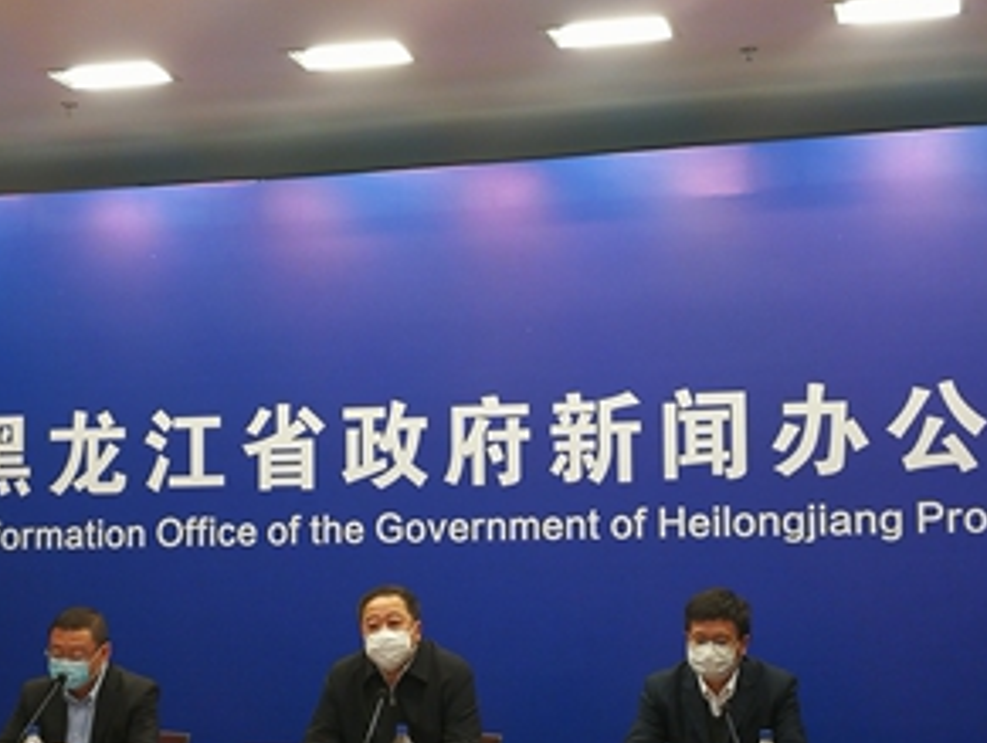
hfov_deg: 28.5
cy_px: 482
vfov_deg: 21.6
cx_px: 444
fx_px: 1941
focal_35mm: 68
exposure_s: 1/50
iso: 160
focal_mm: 3.95
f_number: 2.2
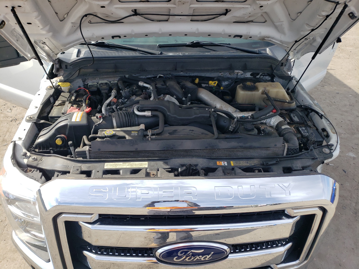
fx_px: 270
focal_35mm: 26
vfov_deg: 53.1
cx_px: 180
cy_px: 134
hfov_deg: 67.3
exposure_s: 1/1667
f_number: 1.5
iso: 50
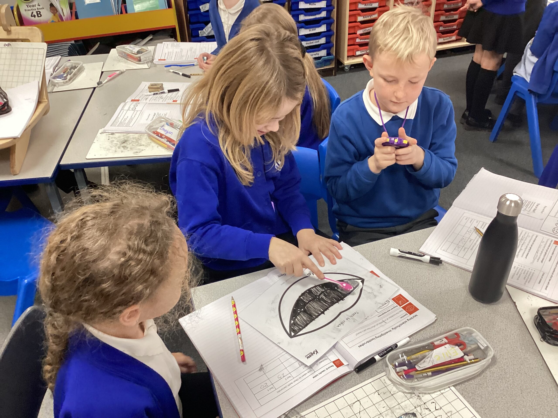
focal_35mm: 31
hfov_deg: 58.4
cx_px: 279
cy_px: 209
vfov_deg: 45.4
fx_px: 500
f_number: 2.4
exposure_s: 1/60
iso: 200
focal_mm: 3.3
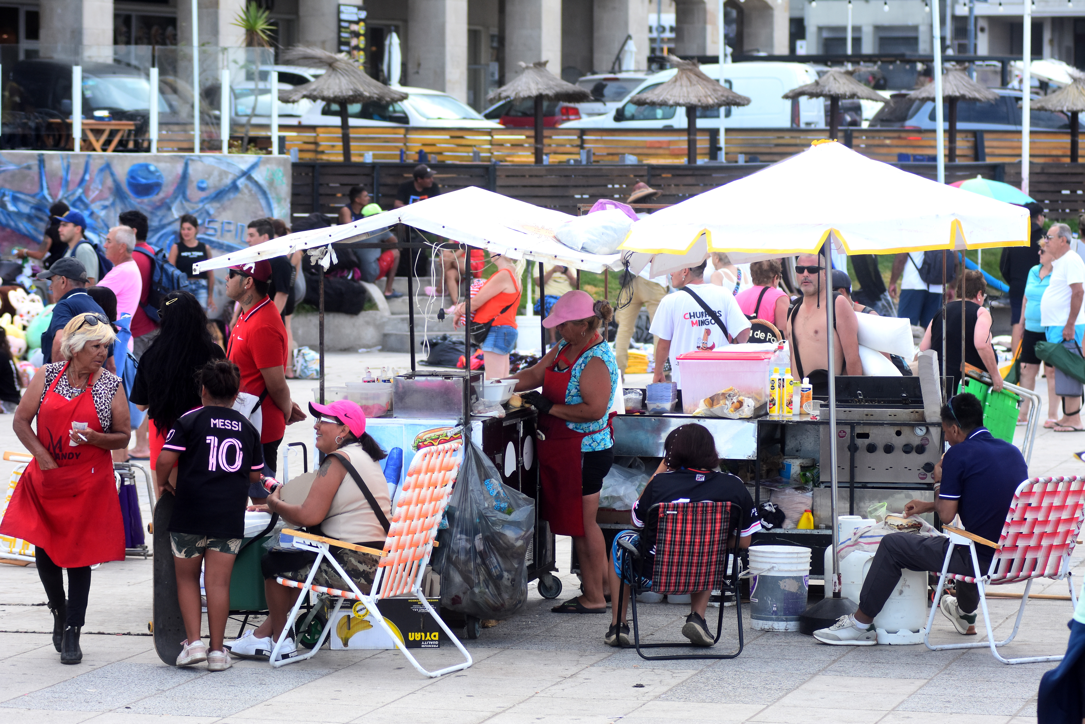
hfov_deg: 14.9
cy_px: 362
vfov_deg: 9.9
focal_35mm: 138
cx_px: 542
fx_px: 4159
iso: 400
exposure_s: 1/1000
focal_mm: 92
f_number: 4
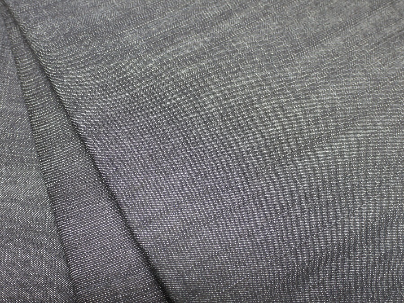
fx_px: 514
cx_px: 202
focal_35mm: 44
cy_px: 152
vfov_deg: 32.9
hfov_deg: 42.9
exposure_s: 1/5
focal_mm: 22
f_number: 4.6
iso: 400
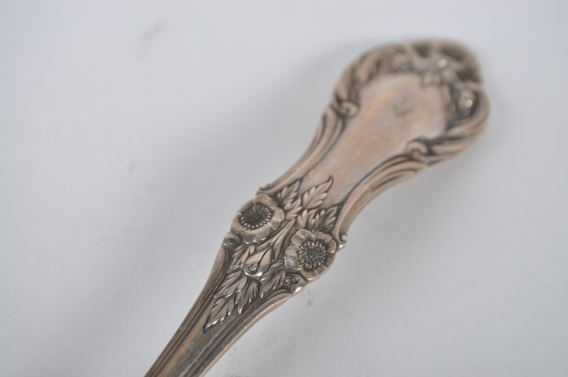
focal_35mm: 82
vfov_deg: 16.5
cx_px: 284
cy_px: 188
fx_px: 1300
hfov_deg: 24.6
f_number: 9
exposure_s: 1/125
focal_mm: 55
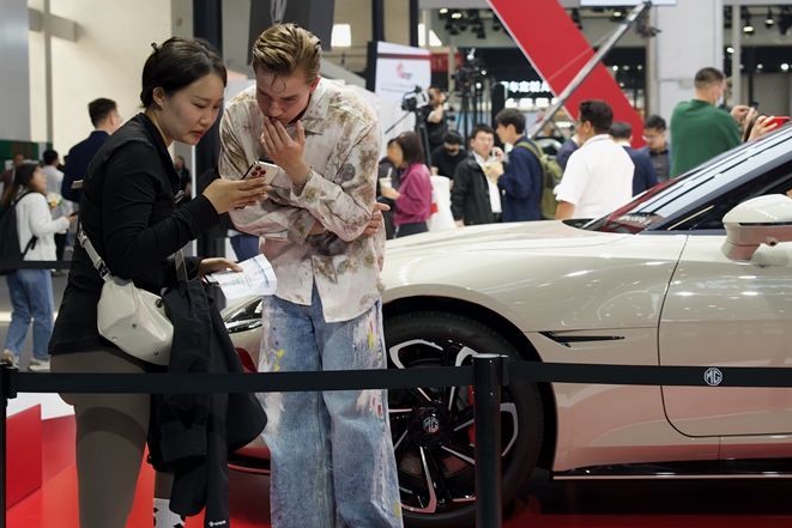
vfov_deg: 21.2
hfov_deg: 31.4
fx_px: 1408
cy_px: 226
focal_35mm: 64
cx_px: 461
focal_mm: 47
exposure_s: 1/50
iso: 125
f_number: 4.5
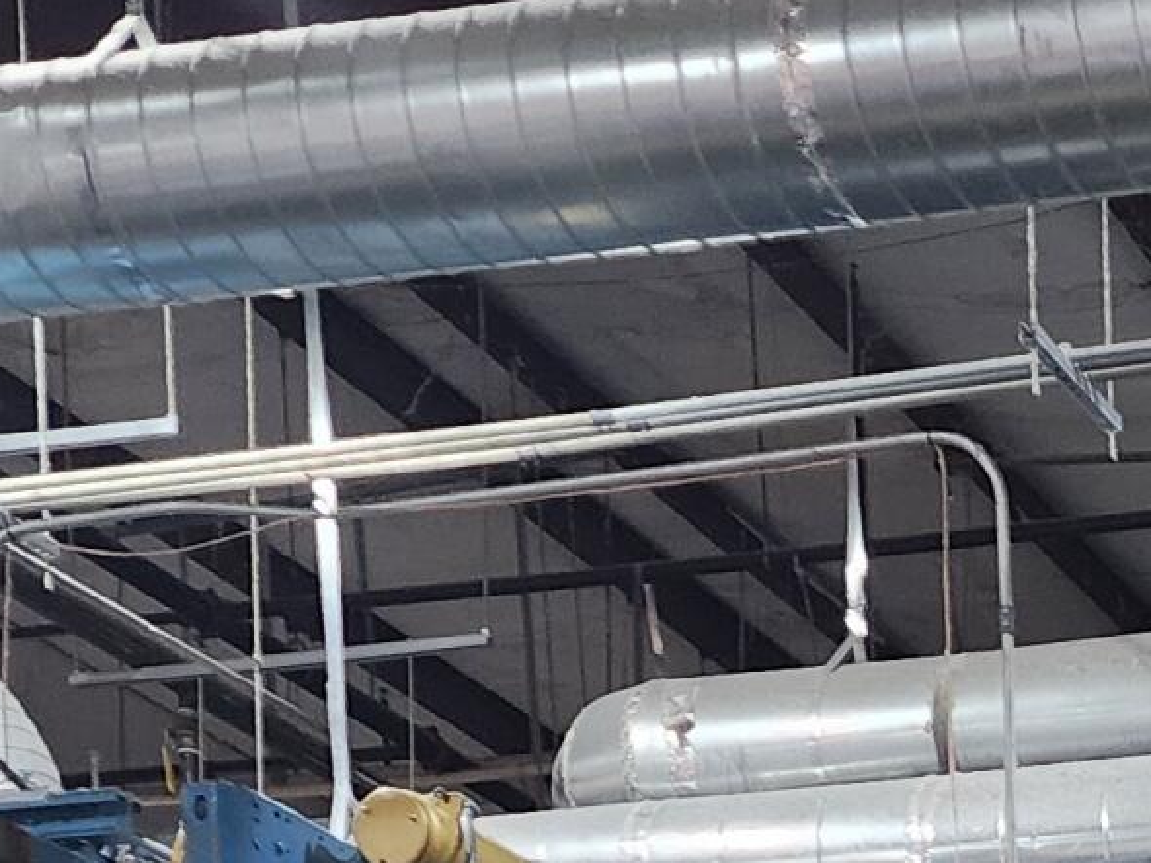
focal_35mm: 117
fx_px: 3889
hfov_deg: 15.7
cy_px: 2159
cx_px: 1647
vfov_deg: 10.6
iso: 320
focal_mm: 6.4
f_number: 1.8
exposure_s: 1/120
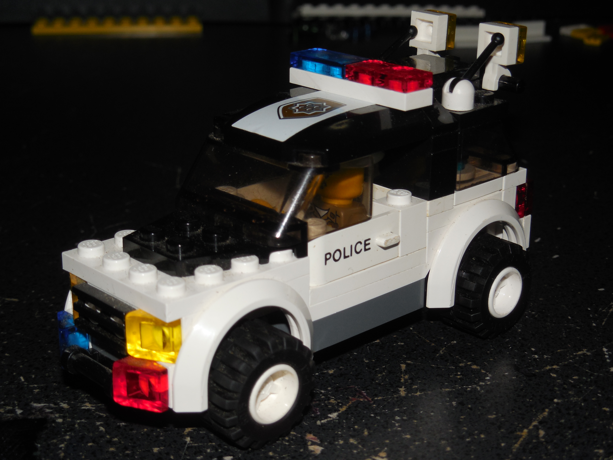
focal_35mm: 61
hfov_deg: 31.7
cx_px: 306
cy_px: 230
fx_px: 1080
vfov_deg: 24.0
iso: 125
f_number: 8.6
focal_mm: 11
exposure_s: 1/60
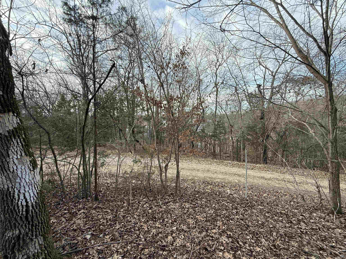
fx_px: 140
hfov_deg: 102.1
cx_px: 173
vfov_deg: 85.7
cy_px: 130
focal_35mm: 14
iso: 64
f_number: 2.2
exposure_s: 1/200
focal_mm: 2.22
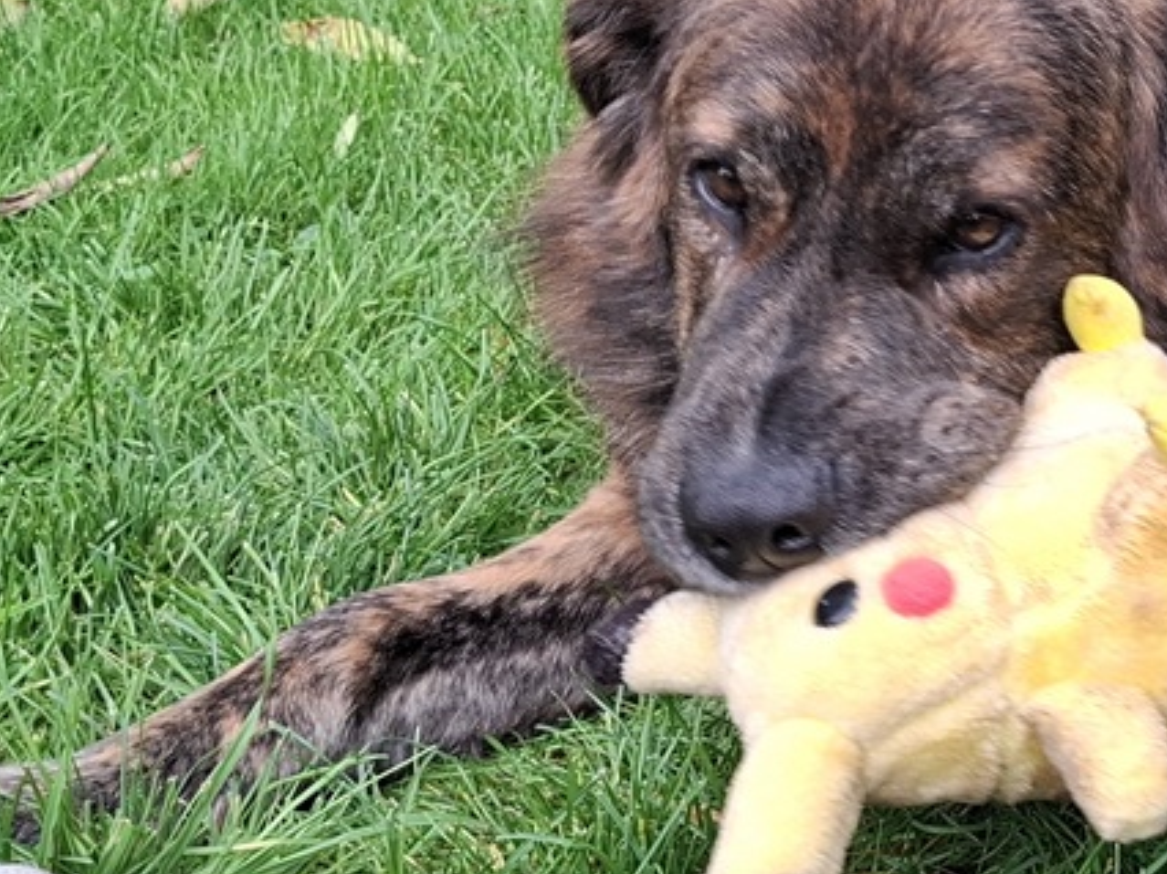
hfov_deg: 26.4
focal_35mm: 72
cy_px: 373
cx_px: 977
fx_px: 2426
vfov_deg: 20.4
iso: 50
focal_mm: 5.54
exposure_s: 1/100
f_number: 1.8
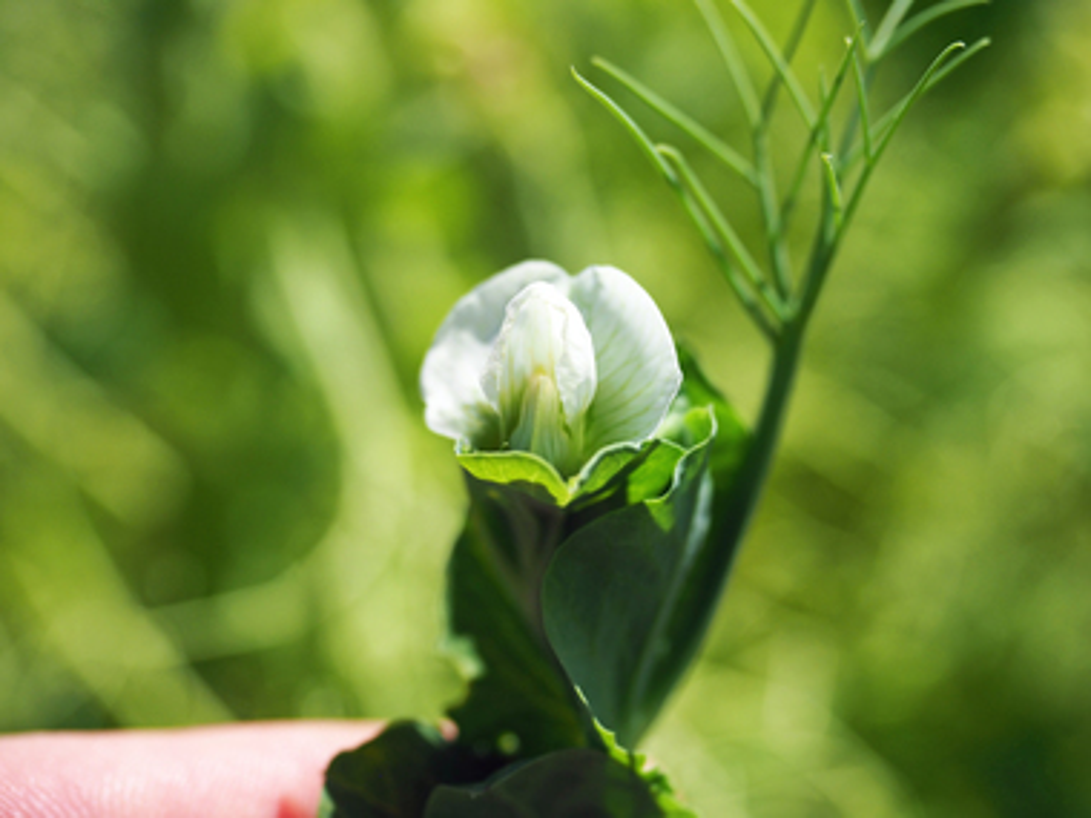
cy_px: 409
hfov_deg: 34.3
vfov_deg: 26.1
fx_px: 1765
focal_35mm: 56
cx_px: 546
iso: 200
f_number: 3.5
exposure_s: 1/3200
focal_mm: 28
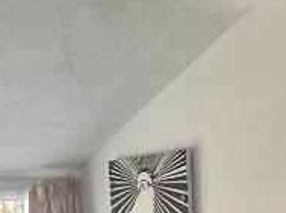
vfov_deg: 18.5
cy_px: 243
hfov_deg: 25.6
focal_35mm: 76
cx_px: 101
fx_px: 627
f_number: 2.2
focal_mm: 2.22
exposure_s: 1/99
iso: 50
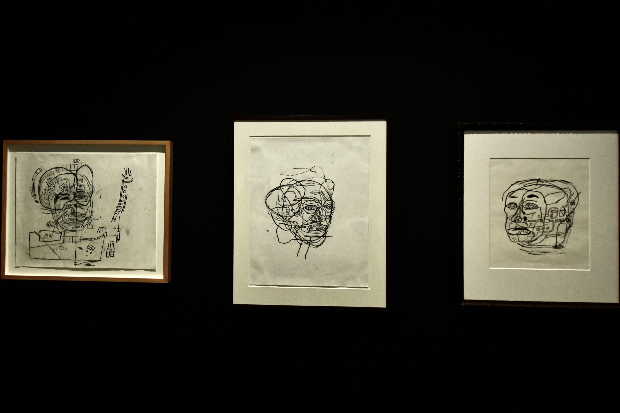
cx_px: 310
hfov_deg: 78.6
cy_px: 206
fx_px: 379
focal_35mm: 22
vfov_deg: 57.2
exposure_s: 1/200
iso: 2800
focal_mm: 15
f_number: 5
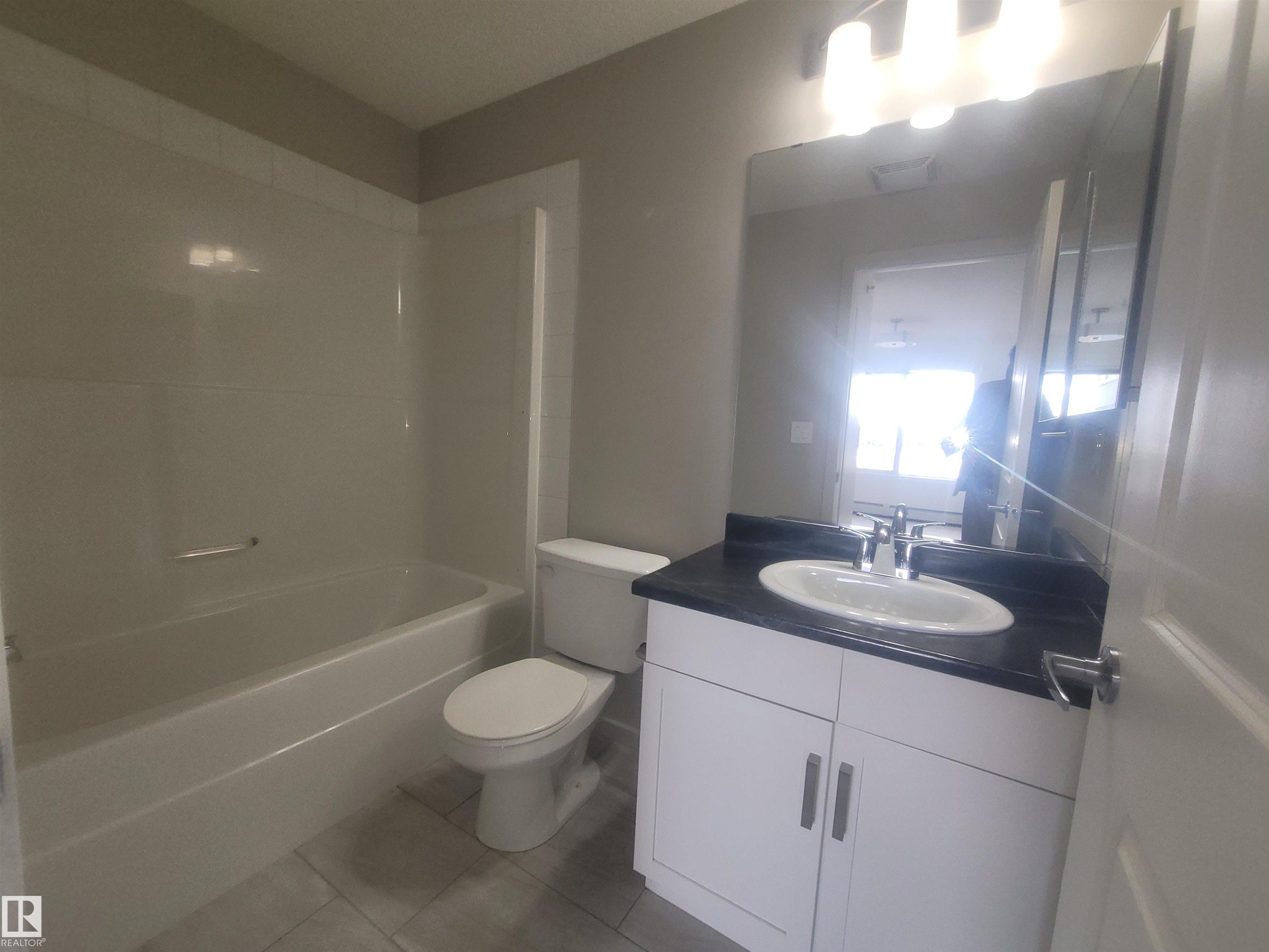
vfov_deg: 89.9
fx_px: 477
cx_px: 634
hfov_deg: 106.2
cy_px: 476
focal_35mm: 13
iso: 125
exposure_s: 1/120
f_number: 2.2
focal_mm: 2.2
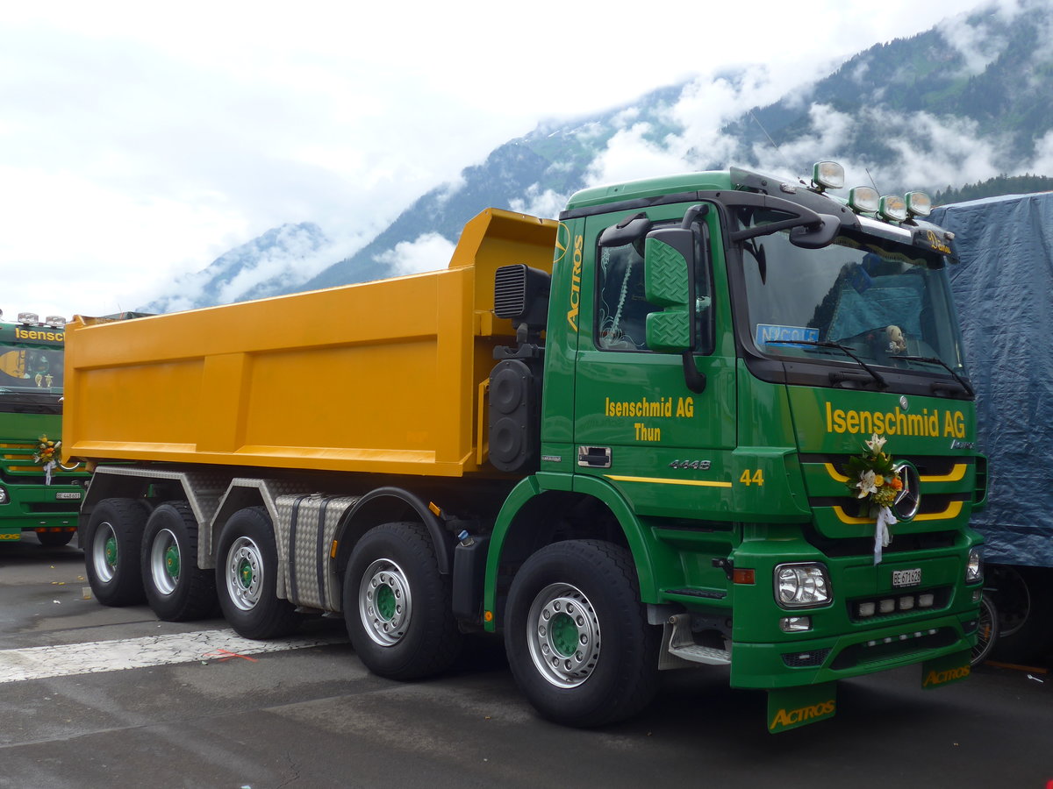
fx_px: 1186
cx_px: 526
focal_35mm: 39
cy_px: 394
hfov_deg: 47.9
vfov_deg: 36.8
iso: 80
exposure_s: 1/500
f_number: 2.8
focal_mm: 8
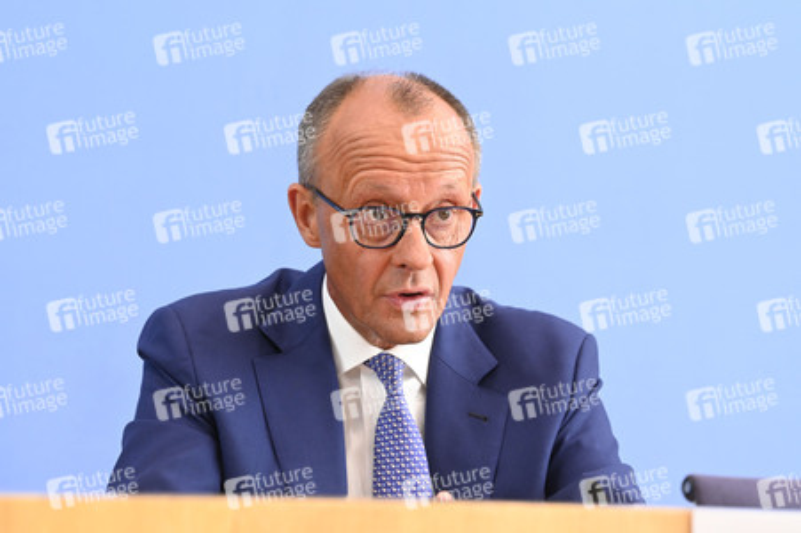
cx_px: 400
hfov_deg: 17.1
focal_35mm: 120
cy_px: 266
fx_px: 2668
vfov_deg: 11.4
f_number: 6.3
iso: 3200
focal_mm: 120
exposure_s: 1/500
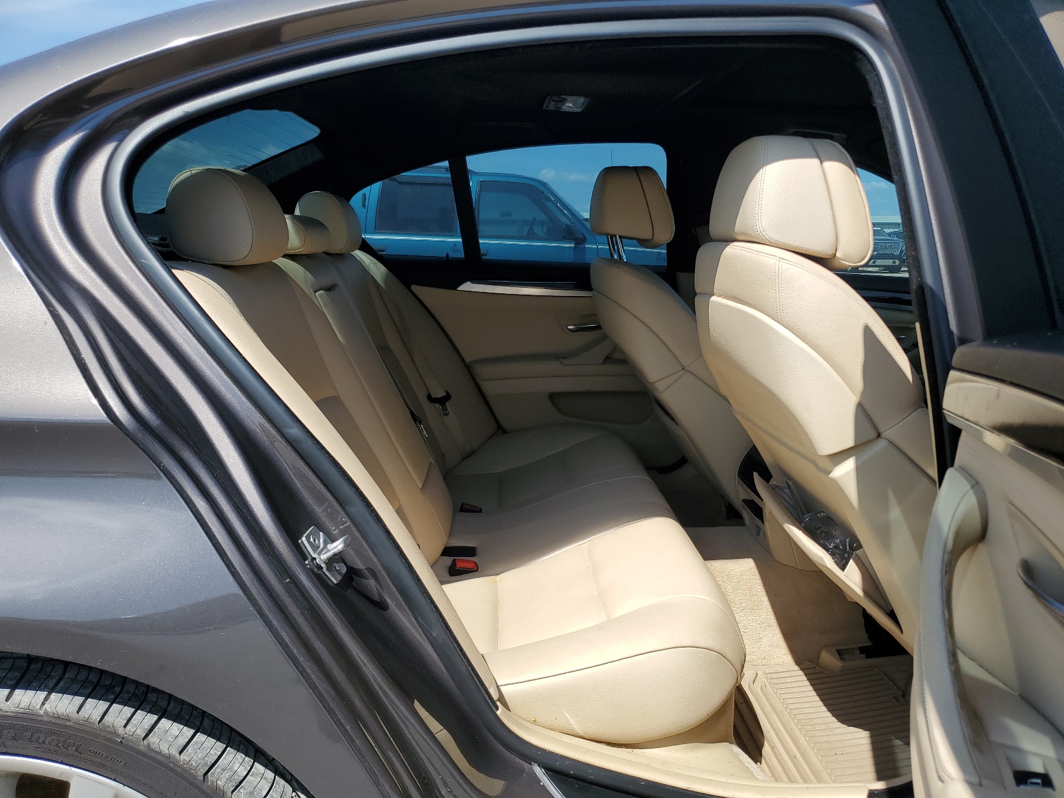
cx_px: 532
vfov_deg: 53.1
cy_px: 399
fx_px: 799
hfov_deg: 67.3
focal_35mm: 26
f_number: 1.5
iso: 50
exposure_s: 1/2500
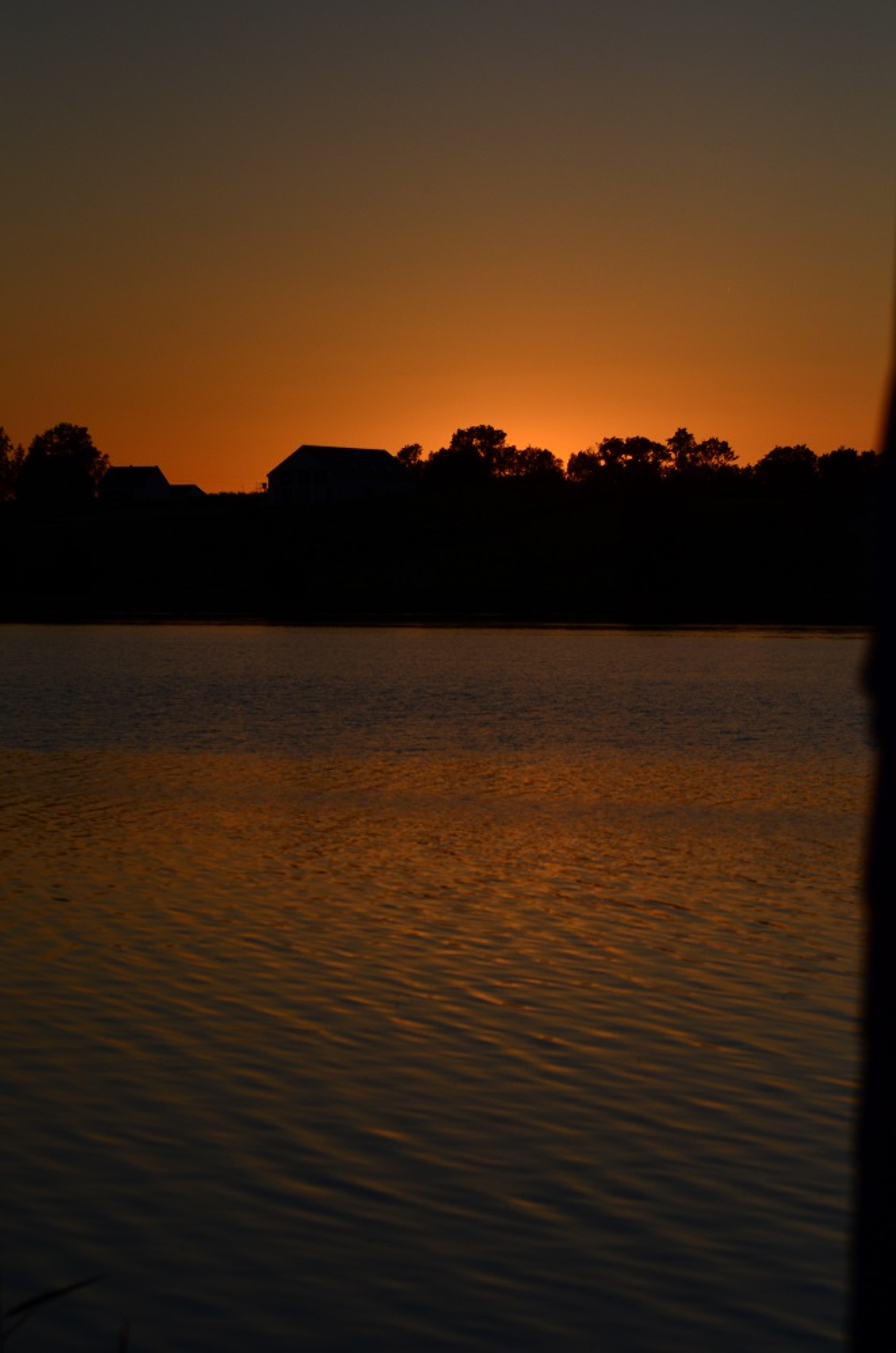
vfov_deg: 17.1
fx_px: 4502
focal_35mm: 120
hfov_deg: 11.4
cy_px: 676
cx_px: 448
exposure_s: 1/8000
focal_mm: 80
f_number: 4.5
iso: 280
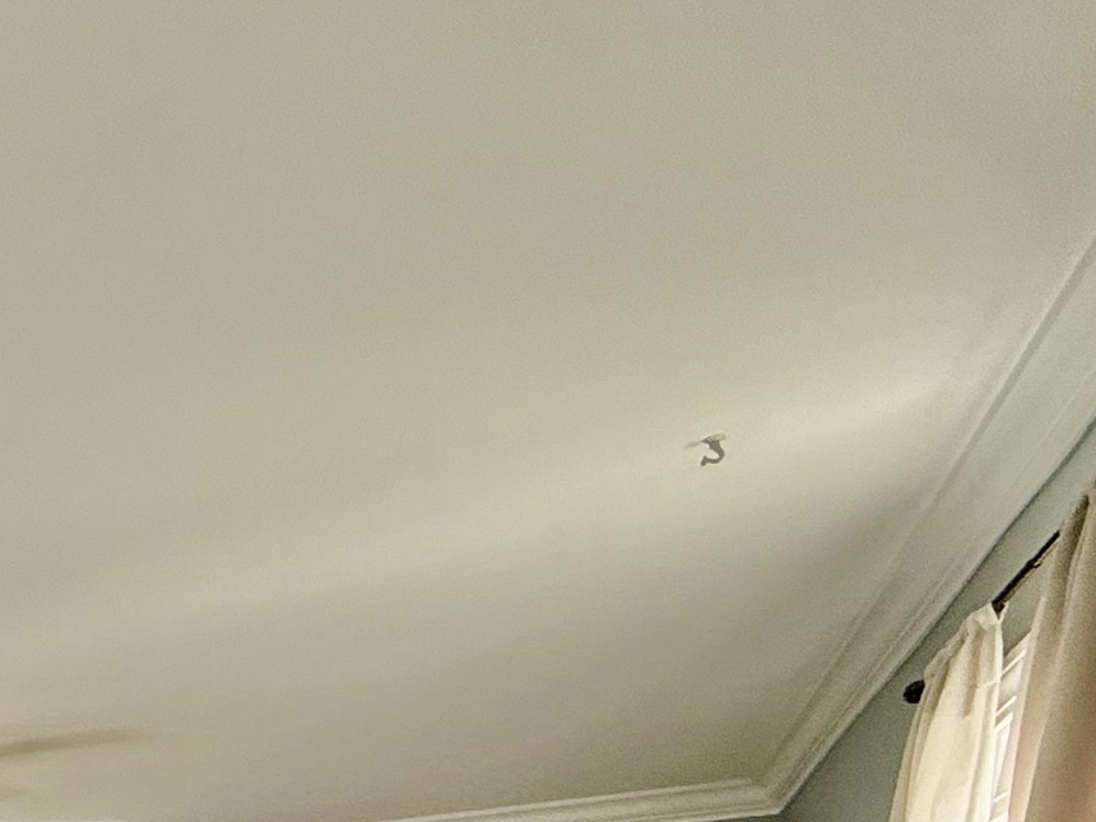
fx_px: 1583
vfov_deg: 22.0
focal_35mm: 50
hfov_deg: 25.9
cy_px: 1352
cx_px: -623
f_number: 2.2
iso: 125
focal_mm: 2.22
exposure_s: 1/99
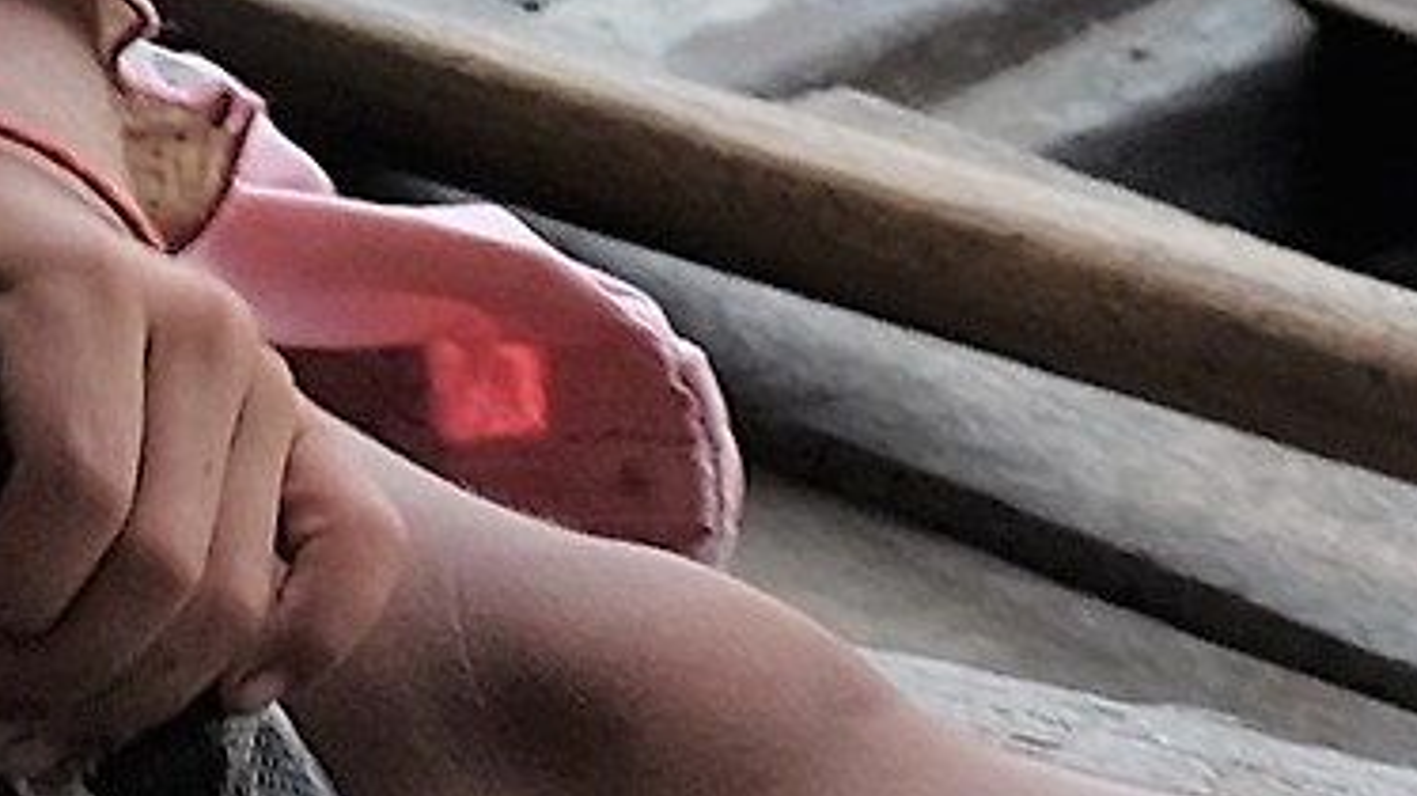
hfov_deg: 4.0
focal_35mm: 538
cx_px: -254
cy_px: -409
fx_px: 20206
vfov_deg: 2.3
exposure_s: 1/56
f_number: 9
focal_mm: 53
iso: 200
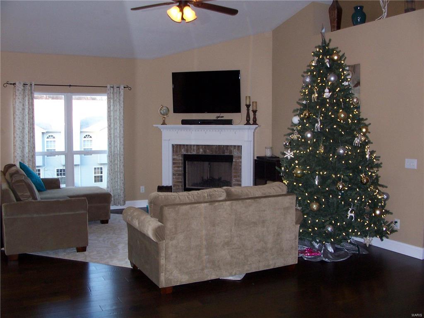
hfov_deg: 52.6
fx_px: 429
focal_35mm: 35
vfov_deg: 40.7
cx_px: 212
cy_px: 159
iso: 140
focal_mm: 6
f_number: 2.8
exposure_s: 1/60
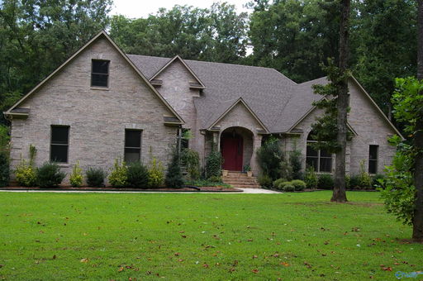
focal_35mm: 46
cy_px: 140
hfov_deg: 42.4
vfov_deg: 28.9
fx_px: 546
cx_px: 212
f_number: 5.6
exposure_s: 1/180
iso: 200
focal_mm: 31
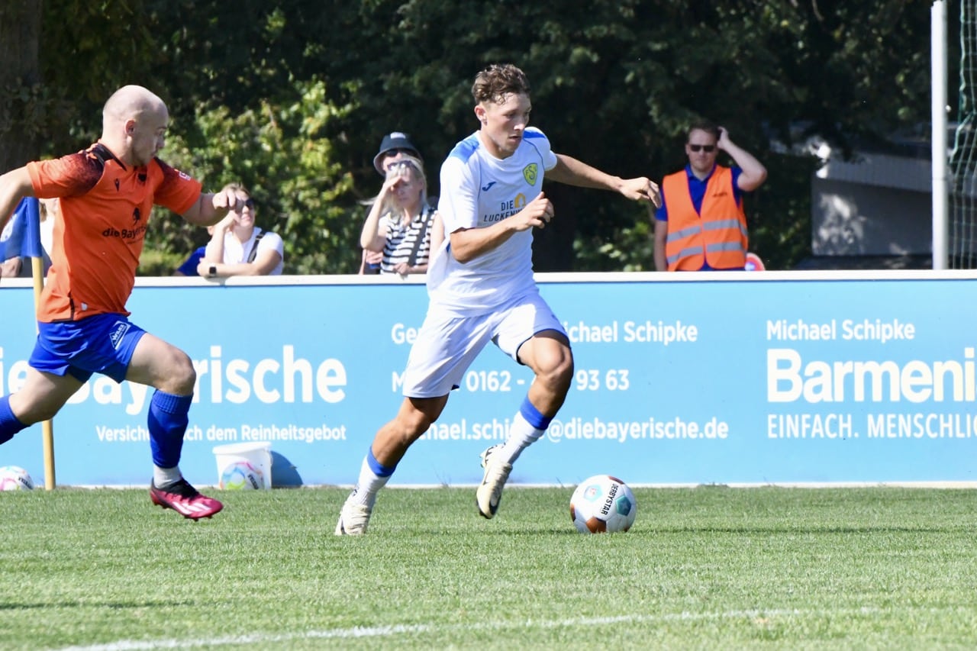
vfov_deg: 3.4
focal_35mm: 400
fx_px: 10853
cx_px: 488
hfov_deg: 5.2
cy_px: 326
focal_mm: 400
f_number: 16
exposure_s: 1/1600
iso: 5000
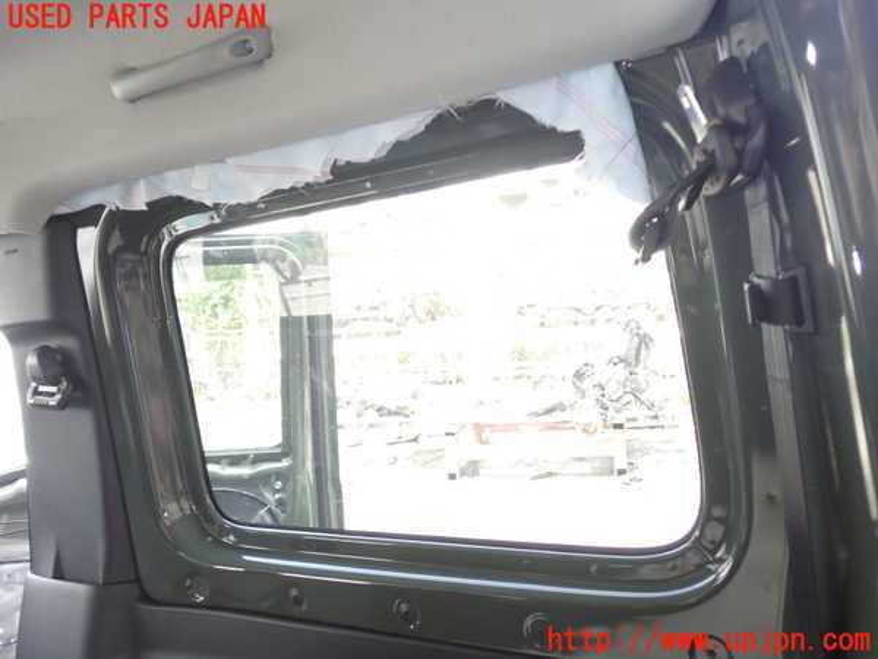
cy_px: 330
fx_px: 761
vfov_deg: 46.8
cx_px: 439
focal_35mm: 30
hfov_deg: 60.0
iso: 200
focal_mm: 5.4
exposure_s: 1/50
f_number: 2.3
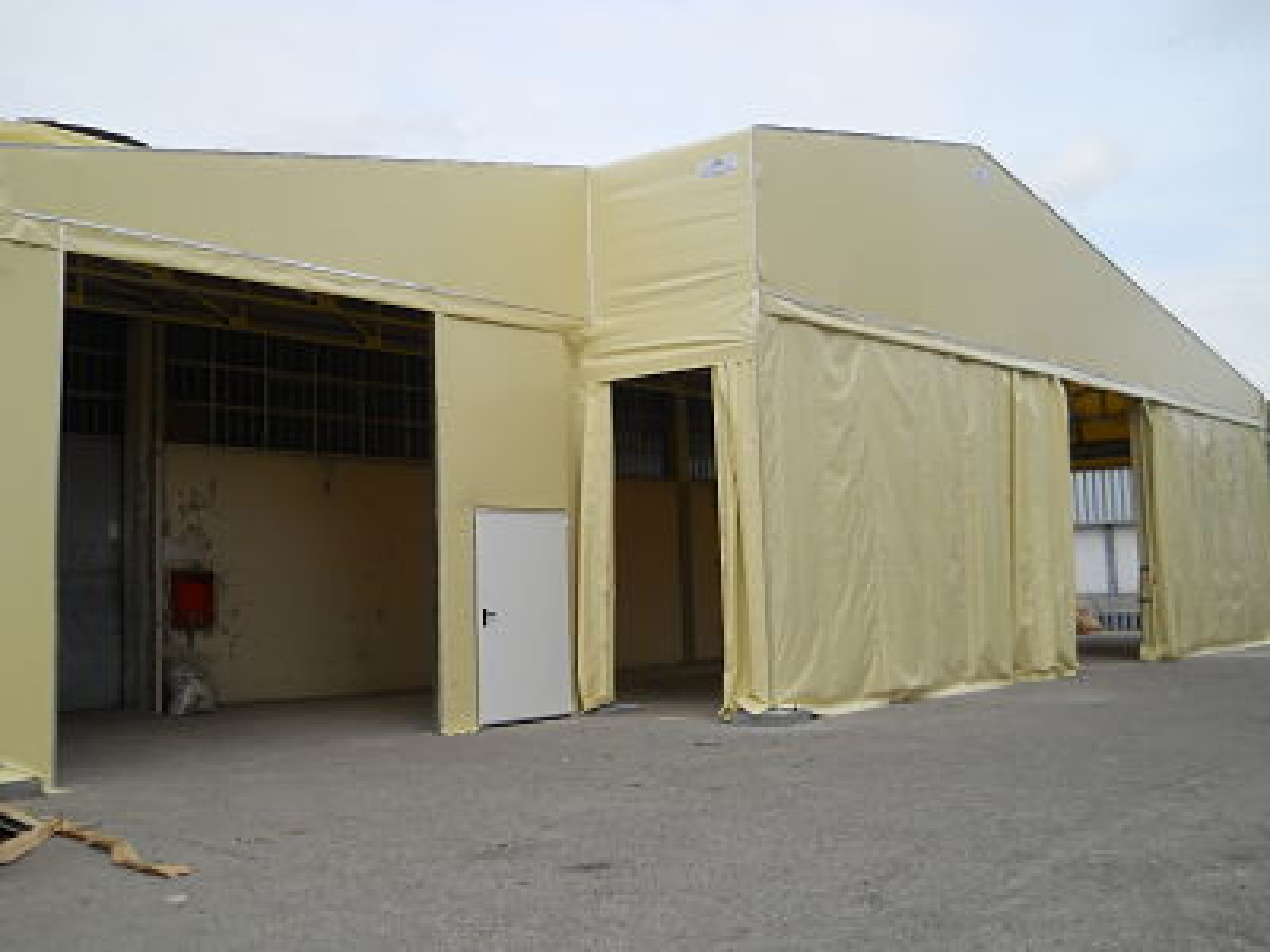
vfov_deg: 35.1
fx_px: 1504
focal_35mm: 41
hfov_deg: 45.8
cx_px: 635
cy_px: 476
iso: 80
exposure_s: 1/250
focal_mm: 6.72
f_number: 5.5
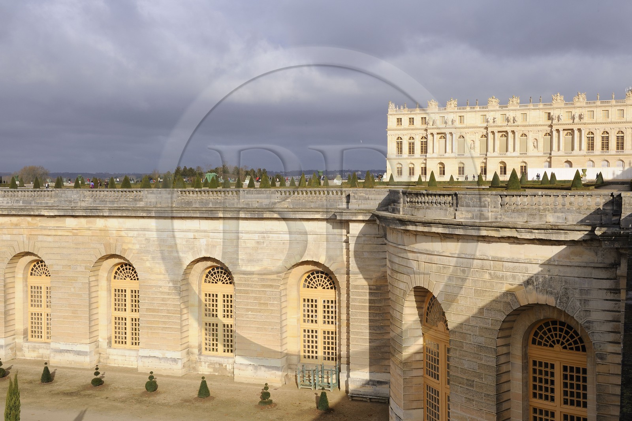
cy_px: 210
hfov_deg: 46.4
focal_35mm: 42
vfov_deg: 31.9
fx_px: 737
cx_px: 316
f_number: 16
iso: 200
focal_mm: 42
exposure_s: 1/160
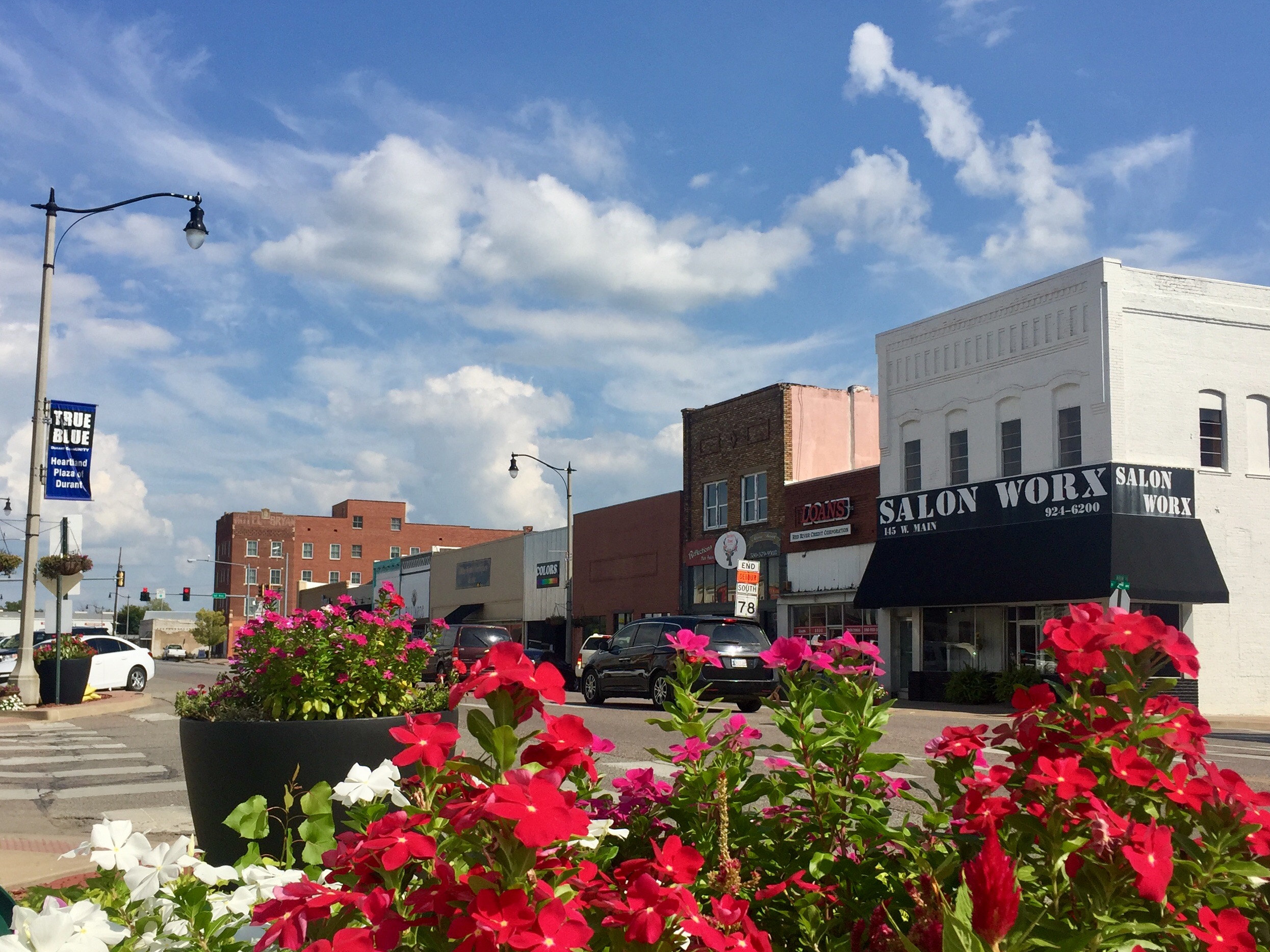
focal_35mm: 38
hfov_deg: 49.0
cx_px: 604
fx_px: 1394
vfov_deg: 37.7
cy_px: 532
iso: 32
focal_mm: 4.15
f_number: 2.2
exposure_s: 1/3300
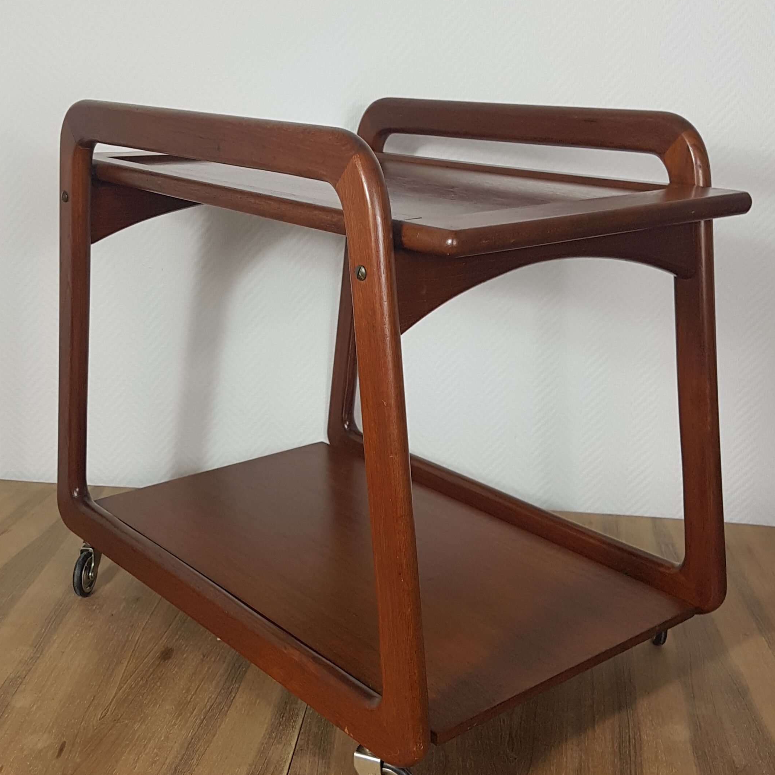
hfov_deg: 52.5
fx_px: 785
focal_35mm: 31
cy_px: 396
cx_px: 384
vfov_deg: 52.5
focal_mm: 4.2
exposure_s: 1/50
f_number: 1.7
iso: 80
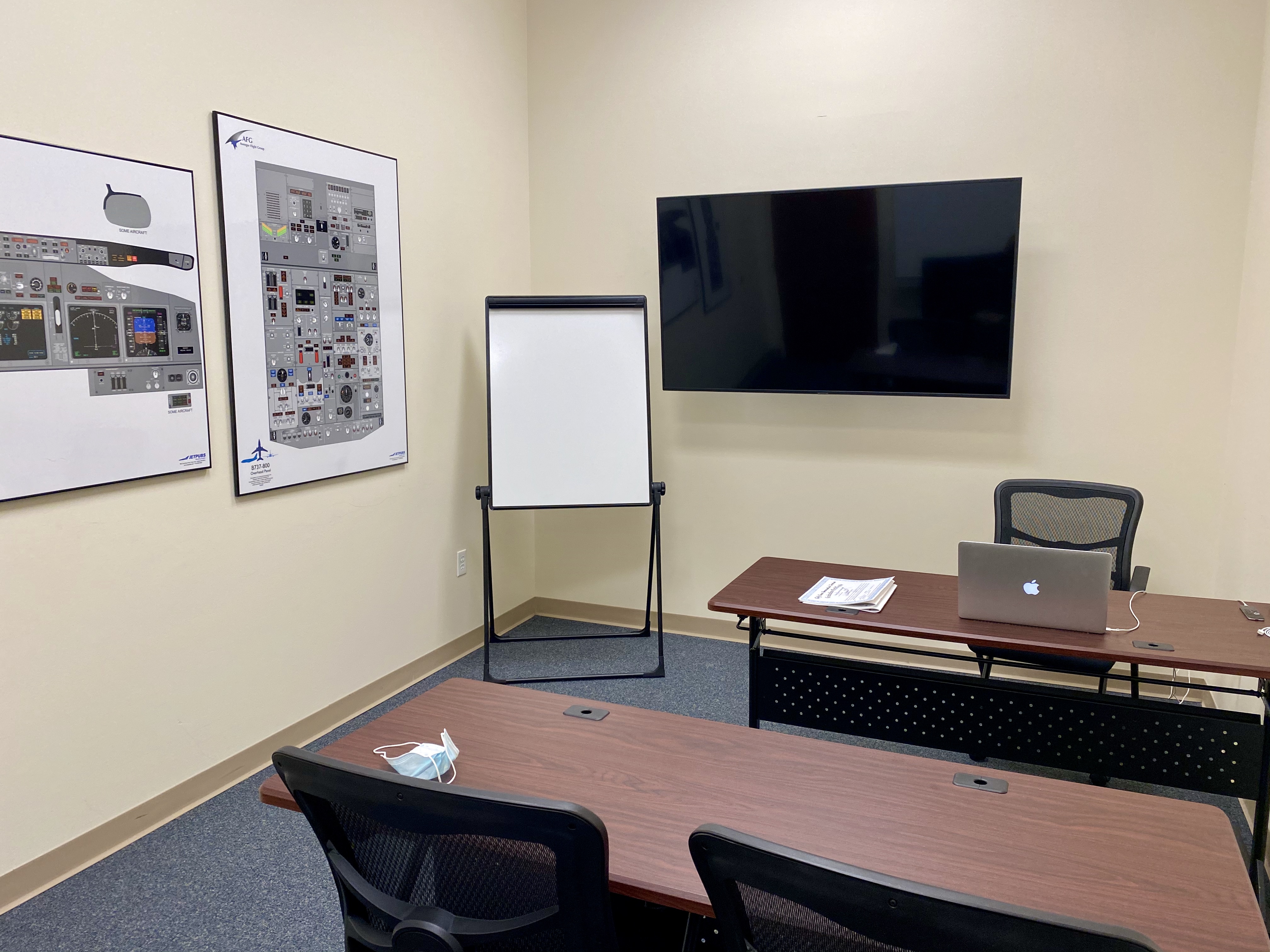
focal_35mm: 26
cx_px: 635
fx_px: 954
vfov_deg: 53.1
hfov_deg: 67.3
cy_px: 476
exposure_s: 1/120
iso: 125
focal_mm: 4.25
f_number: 1.8
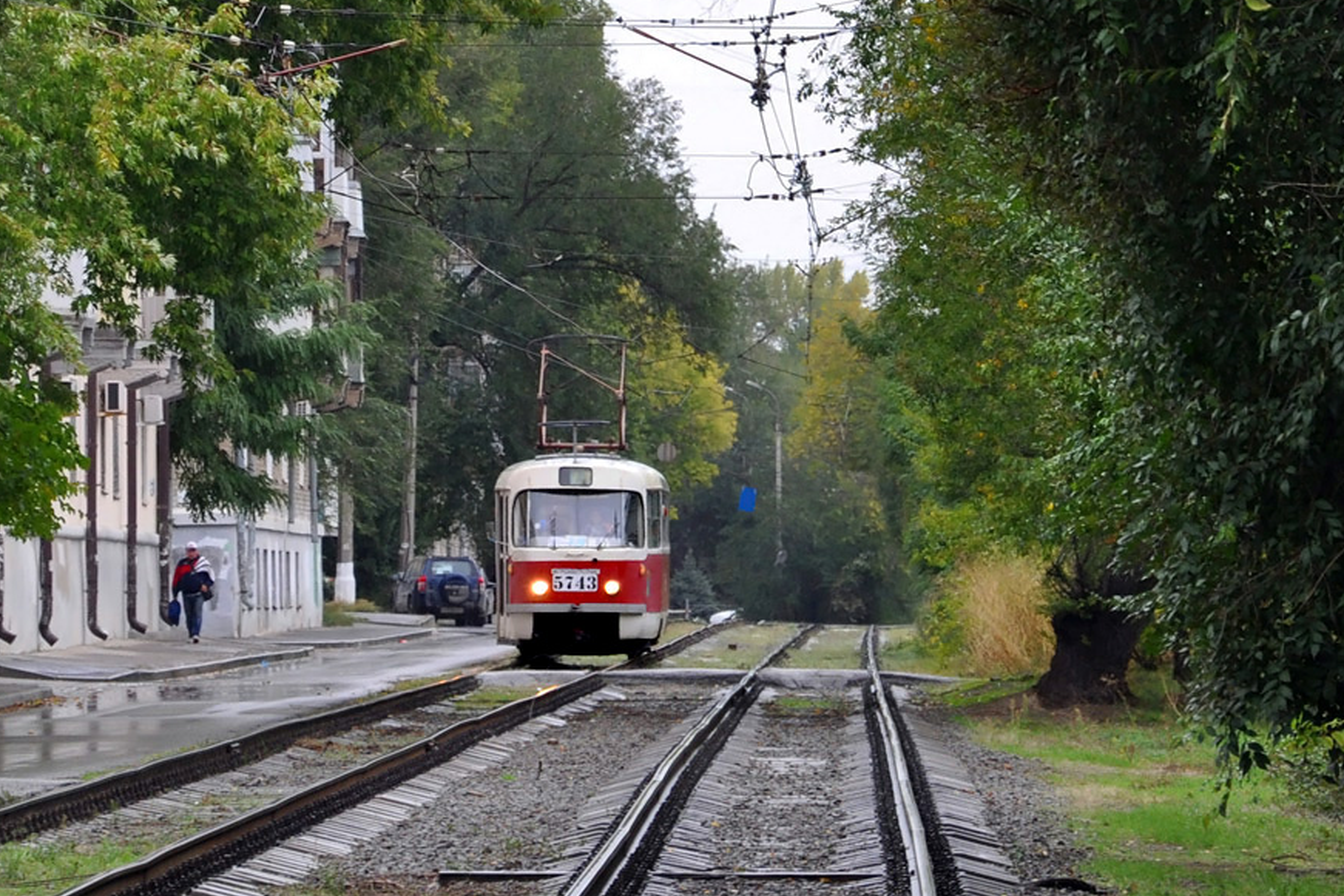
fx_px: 9439
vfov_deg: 5.4
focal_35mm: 253
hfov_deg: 8.1
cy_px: 348
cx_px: 579
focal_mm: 105
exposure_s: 1/160
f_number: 5.6
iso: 400
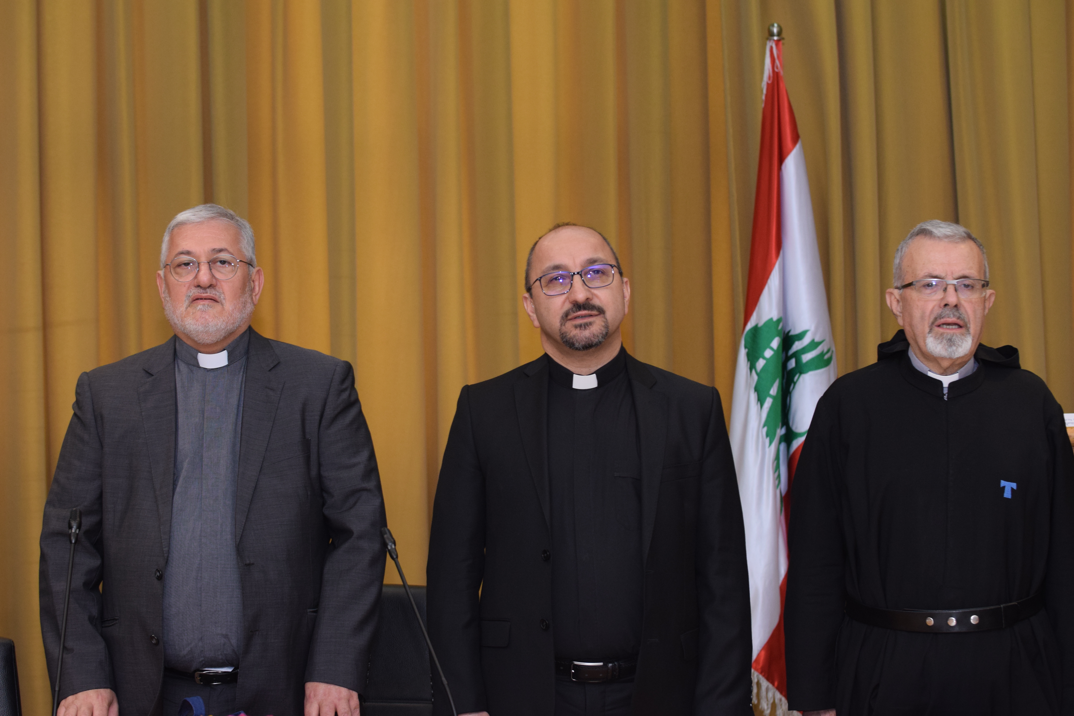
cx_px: 537
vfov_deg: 16.3
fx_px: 2506
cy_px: 358
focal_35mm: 84
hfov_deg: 24.2
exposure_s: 1/80
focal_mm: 56
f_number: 4
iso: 800
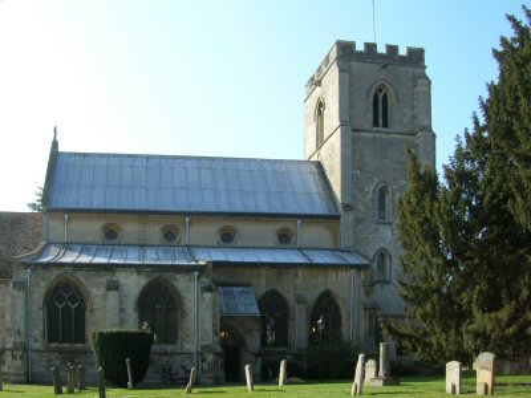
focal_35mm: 34
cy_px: 199
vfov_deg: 41.8
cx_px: 266
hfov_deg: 54.0
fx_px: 522
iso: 50
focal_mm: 5.7
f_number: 4.9
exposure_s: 1/198
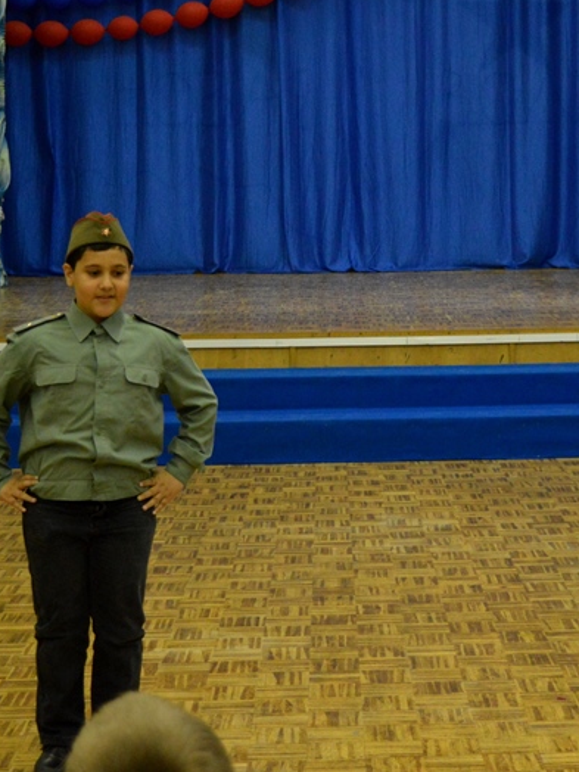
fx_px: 1963
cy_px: 386
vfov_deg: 22.3
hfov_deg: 16.7
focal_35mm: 88
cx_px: 452
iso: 3200
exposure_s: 1/80
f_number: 5
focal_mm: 40
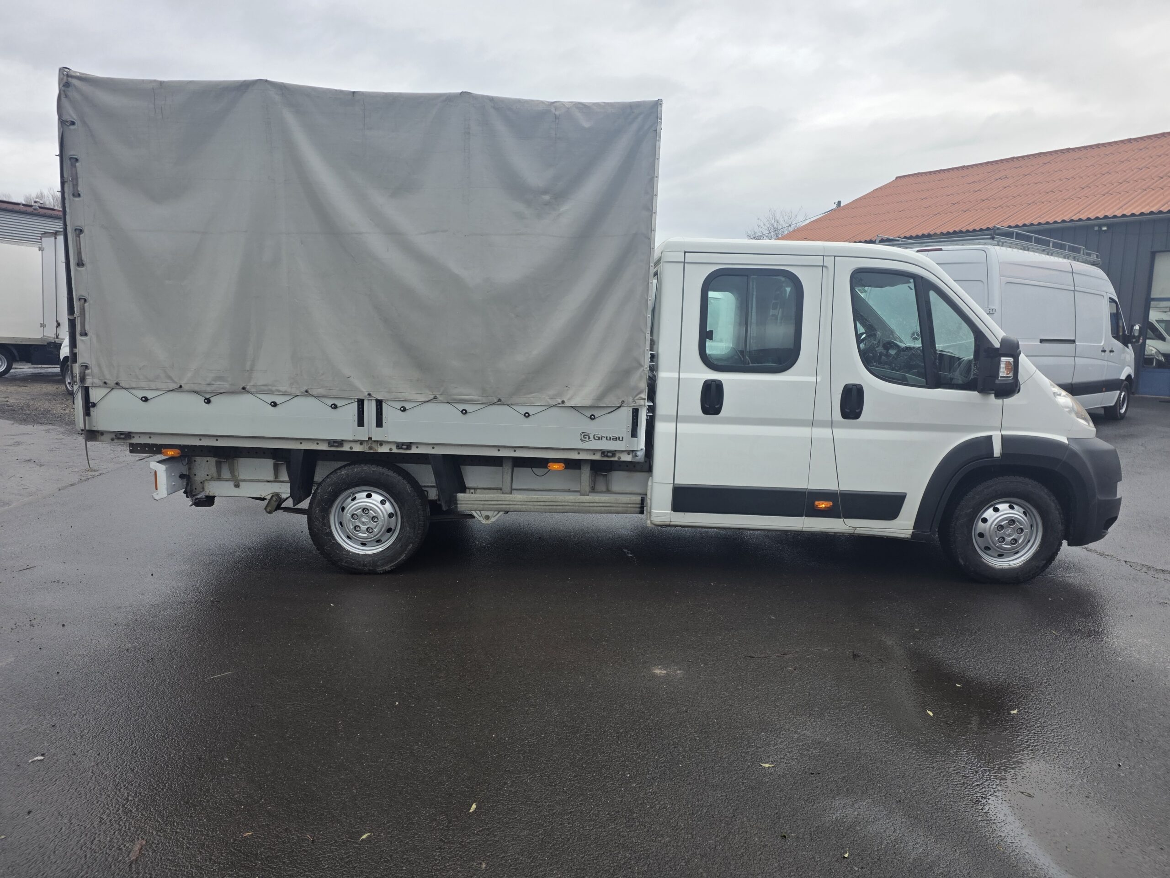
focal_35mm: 23
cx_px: 585
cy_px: 439
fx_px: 777
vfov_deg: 58.9
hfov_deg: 73.9
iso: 80
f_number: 1.7
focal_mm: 6.25
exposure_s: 1/2296
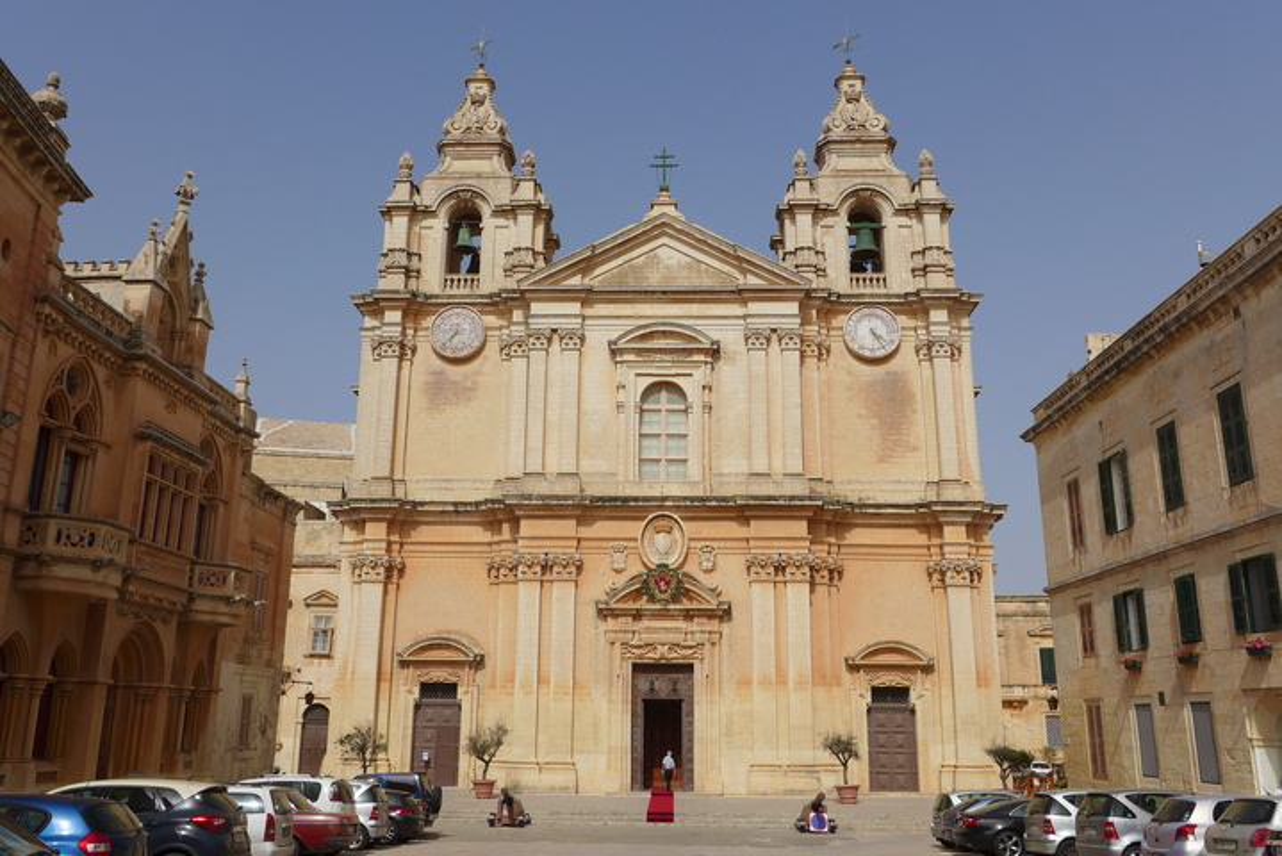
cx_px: 641
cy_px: 428
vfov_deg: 43.6
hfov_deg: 61.9
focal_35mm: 30
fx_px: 1069
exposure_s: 1/1600
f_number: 4
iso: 80
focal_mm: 5.9
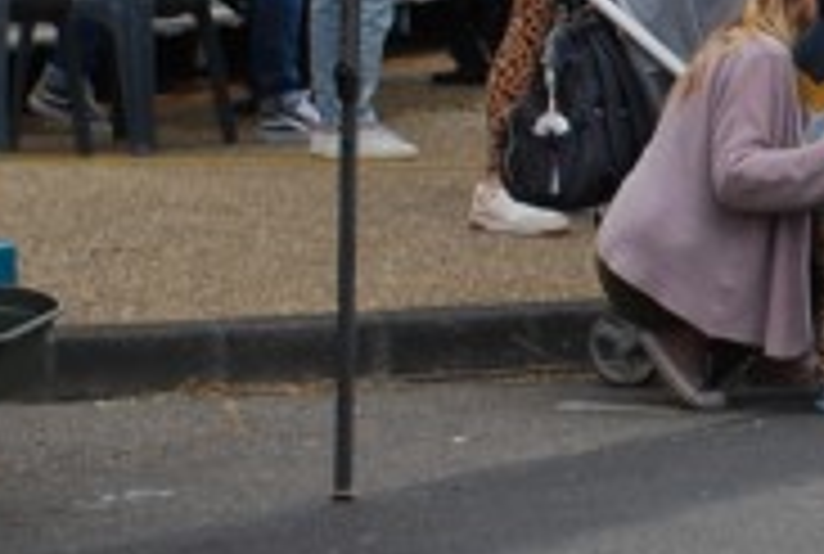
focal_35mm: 307
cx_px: 1889
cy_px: -356
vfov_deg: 4.5
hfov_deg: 6.4
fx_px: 7044
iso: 100
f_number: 5.6
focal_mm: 42
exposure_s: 1/125
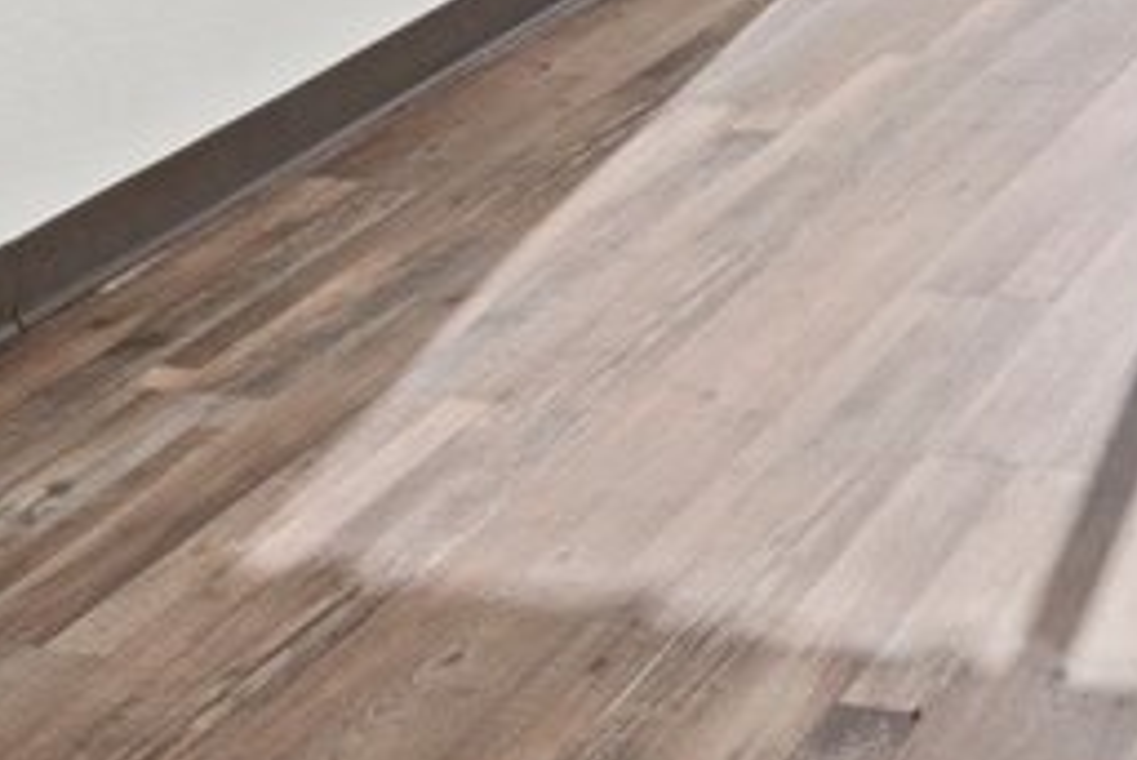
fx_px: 2402
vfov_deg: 14.0
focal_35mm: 76
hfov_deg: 23.7
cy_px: -924
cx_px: 1452
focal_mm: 12
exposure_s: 1/3
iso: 100
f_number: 6.3
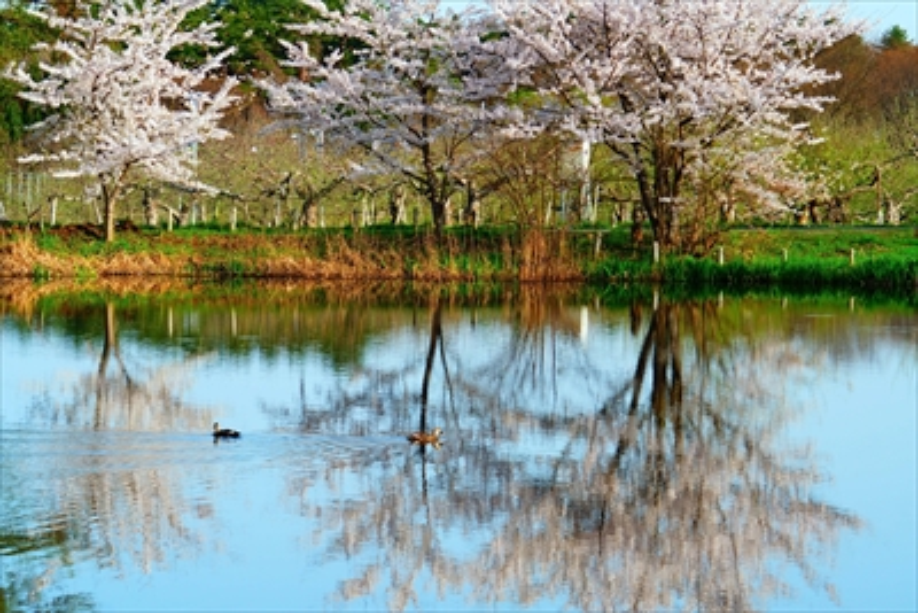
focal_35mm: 152
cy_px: 306
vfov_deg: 9.1
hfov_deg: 13.5
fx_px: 3864
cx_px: 459
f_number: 7.1
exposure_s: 1/250
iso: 100
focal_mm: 101
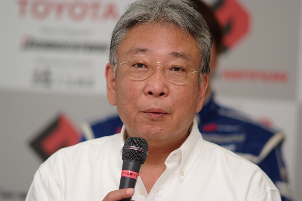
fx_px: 2265
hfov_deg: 7.6
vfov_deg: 5.1
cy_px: 100
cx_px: 151
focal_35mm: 270
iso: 200
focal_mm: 180
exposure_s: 1/125
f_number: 2.8
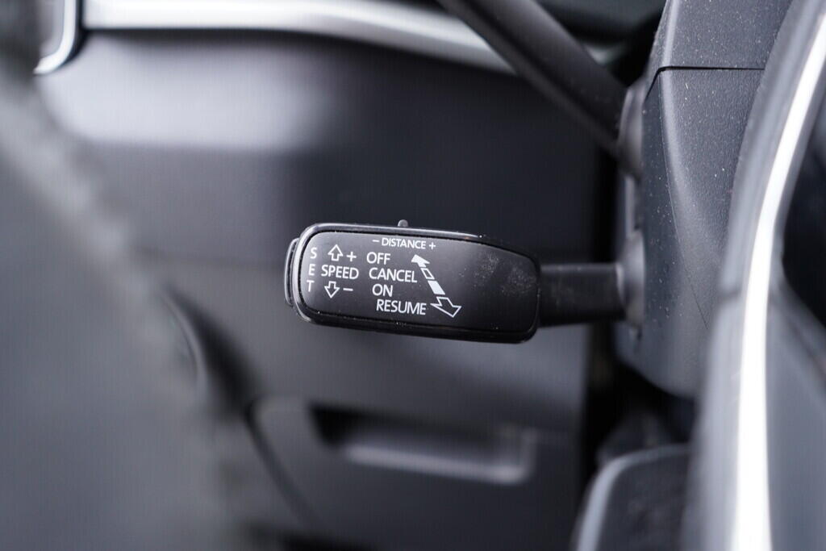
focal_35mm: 36
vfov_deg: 36.9
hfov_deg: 53.1
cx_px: 413
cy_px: 276
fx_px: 826
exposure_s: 1/40
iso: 500
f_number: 2.8
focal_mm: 24
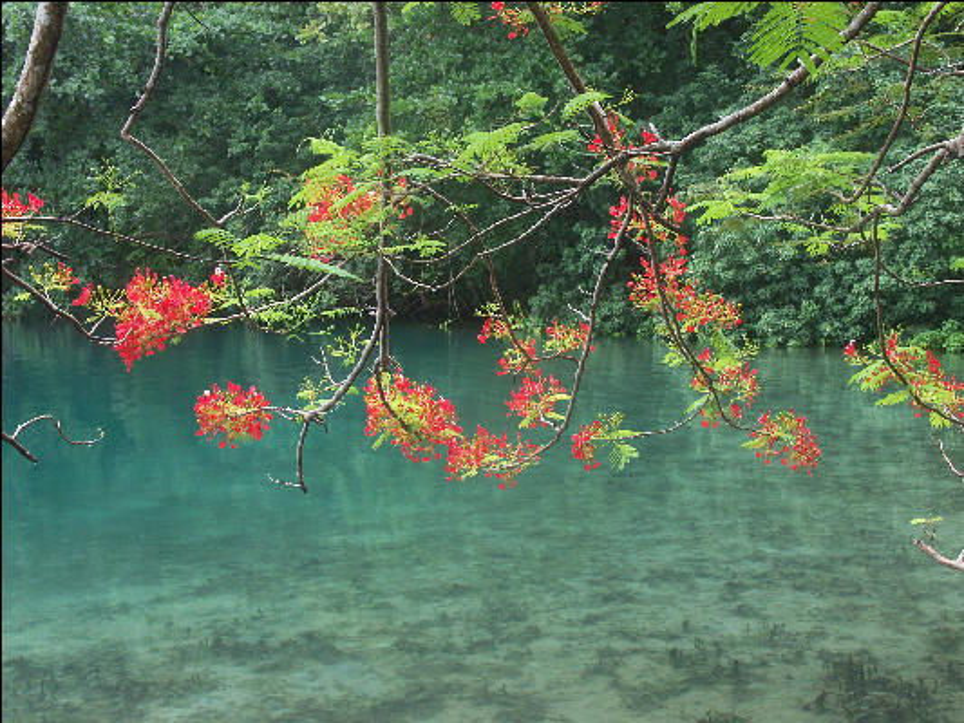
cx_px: 482
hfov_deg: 35.5
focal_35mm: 54
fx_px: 1504
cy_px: 362
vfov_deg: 27.0
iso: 100
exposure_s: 1/100
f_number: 4
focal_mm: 13.87
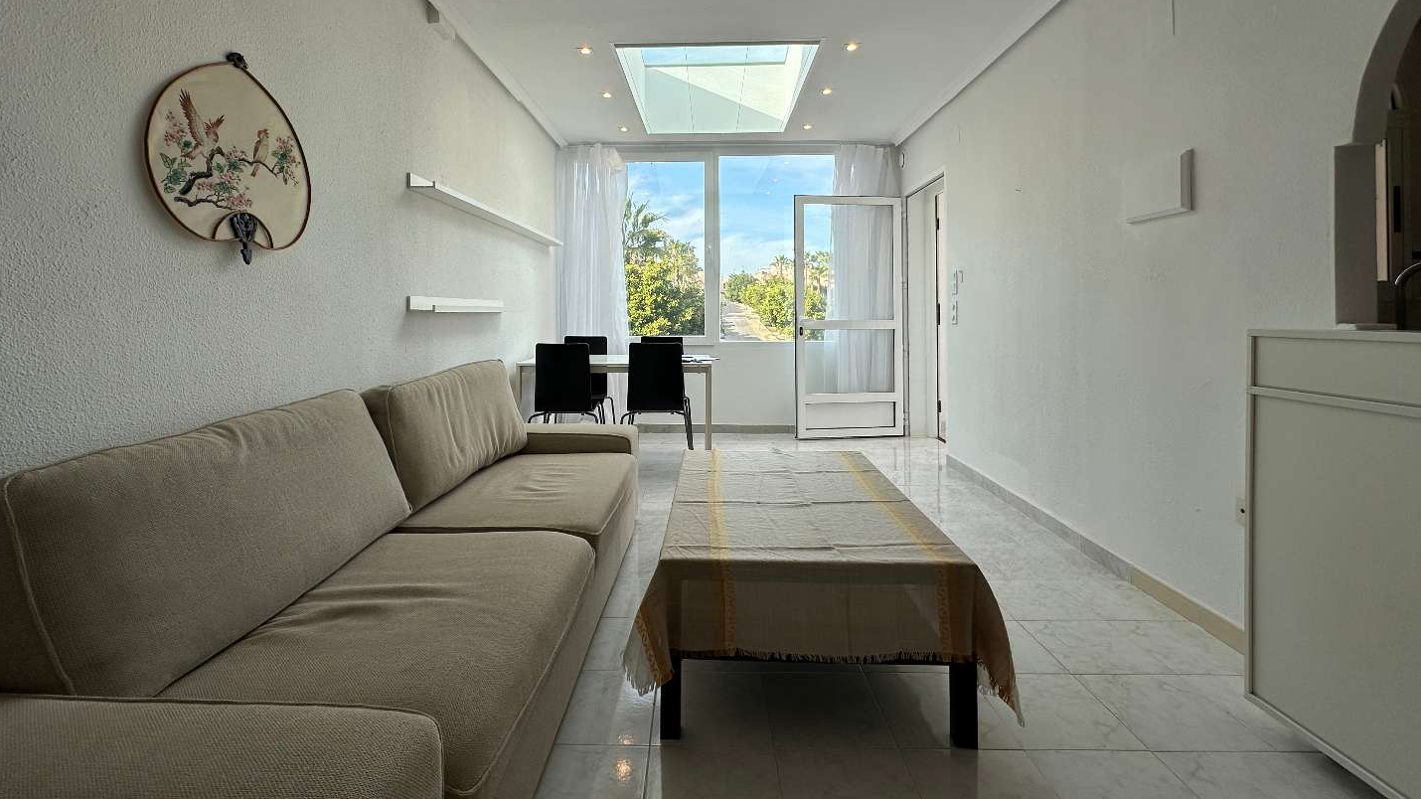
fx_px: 603
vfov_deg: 66.2
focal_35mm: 16
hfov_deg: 99.3
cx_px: 687
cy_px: 308
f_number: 2.2
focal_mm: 2.22
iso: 40
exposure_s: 1/572
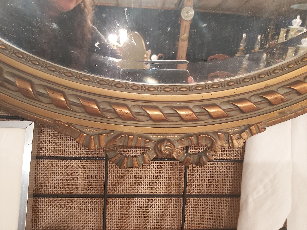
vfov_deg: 53.1
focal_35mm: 26
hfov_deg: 67.3
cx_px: 154
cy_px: 115
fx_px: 231
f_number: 1.7
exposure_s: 1/33
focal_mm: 3.92
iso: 320
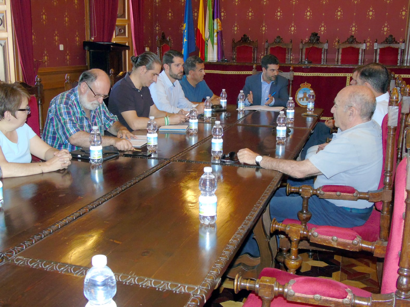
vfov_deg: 36.0
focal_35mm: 40
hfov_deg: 46.8
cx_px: 205
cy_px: 154
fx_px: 474
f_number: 3.9
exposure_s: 1/50
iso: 400
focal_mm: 7.1
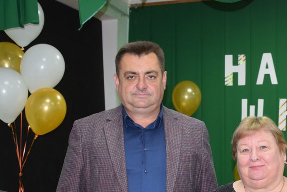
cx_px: 236
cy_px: 152
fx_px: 638
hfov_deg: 24.9
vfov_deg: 16.9
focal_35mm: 80
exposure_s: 1/80
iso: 800
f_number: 4.5
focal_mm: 24
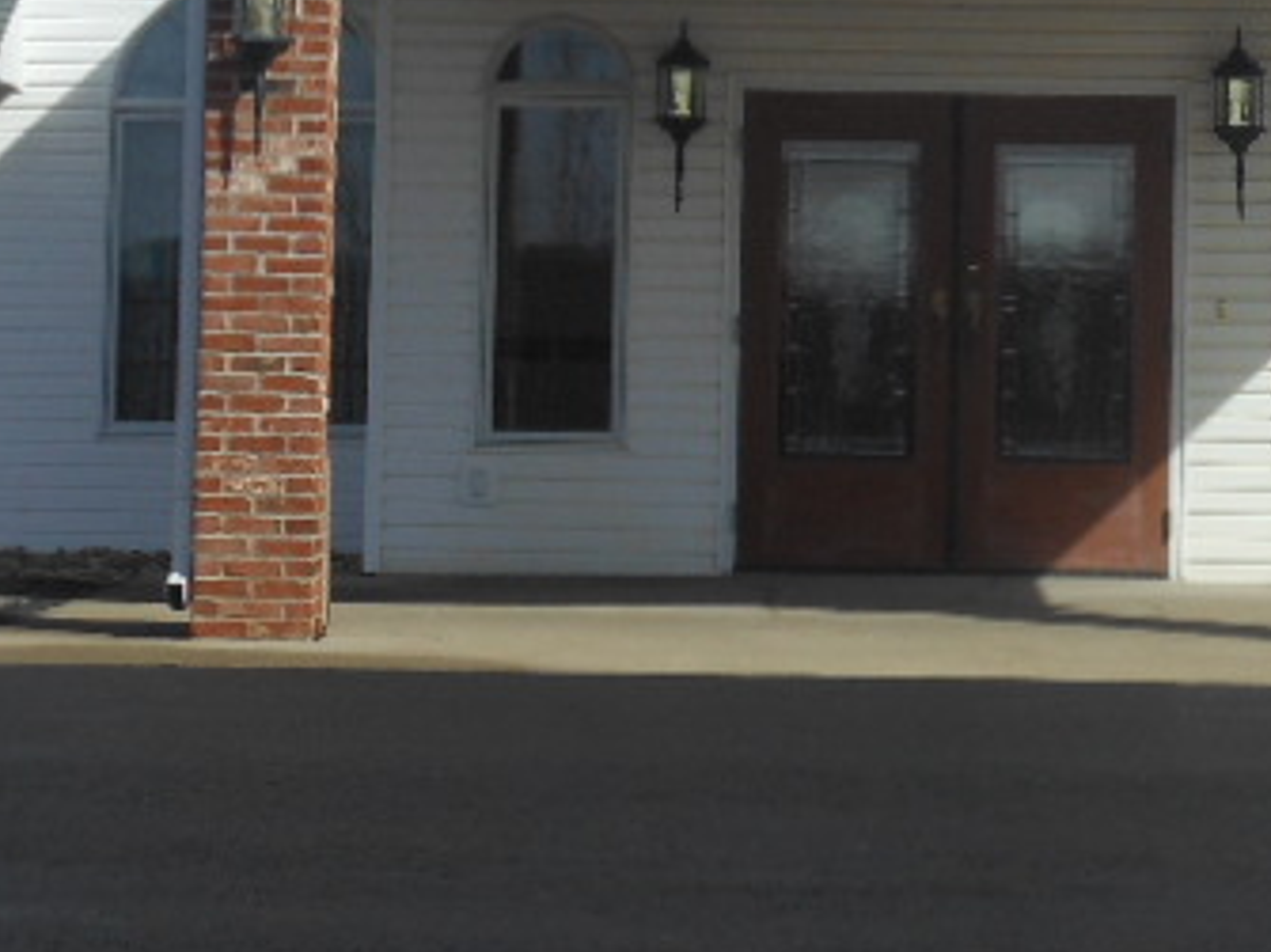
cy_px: -243
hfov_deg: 12.8
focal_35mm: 153
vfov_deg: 9.5
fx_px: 5616
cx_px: 1055
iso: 80
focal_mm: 8.9
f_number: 4
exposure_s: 1/1250
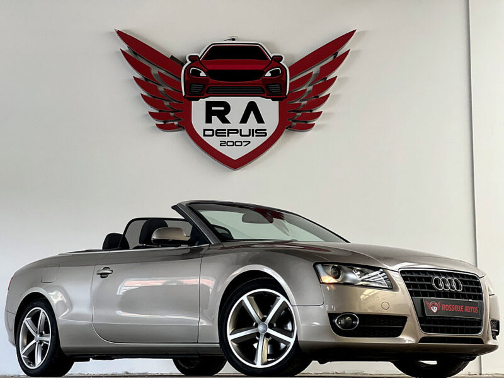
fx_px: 1121
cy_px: 189
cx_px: 252
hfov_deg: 25.3
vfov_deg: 19.1
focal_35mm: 77
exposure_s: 1/121
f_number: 2.8
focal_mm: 9
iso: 250
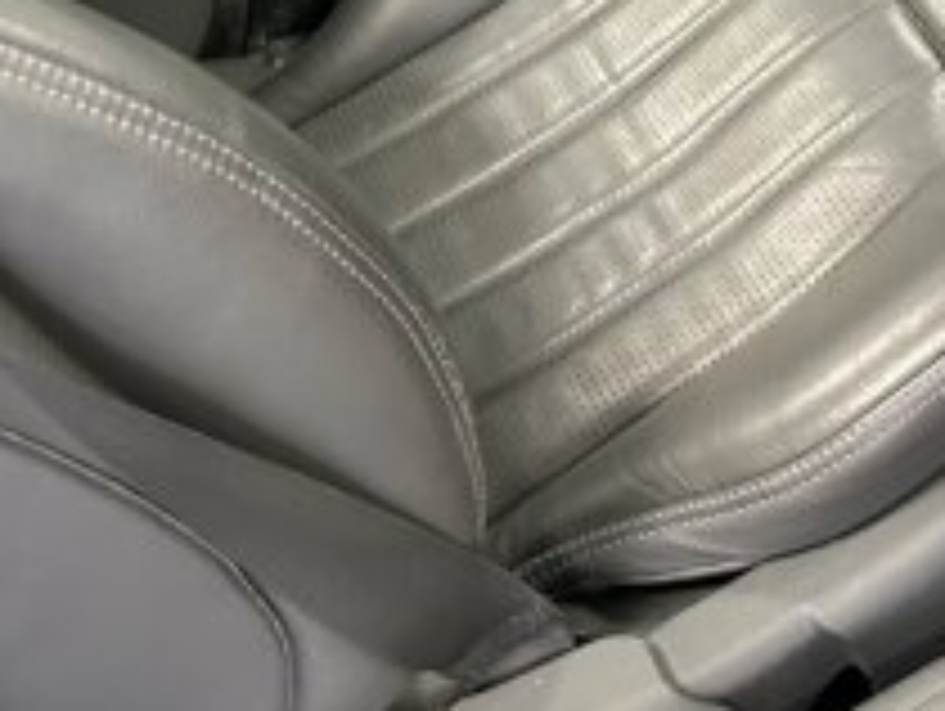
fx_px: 1995
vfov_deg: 18.2
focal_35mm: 73
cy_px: -315
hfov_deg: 25.2
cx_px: 968
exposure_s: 1/50
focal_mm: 6.86
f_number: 1.78
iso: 640
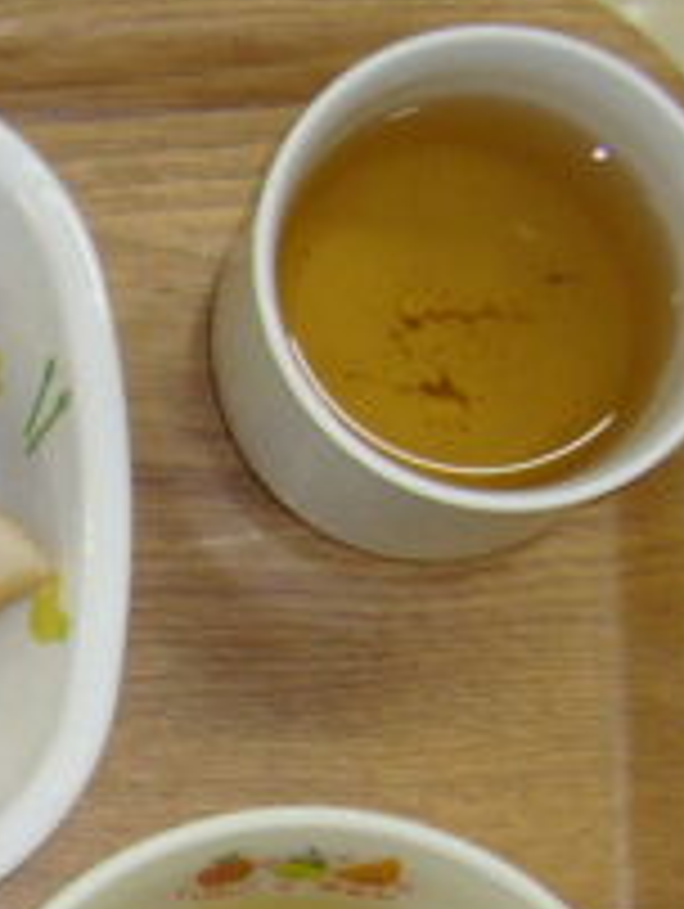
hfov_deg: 10.7
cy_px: 828
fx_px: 3497
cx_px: -410
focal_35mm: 133
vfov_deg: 14.6
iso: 100
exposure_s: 1/60
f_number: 2.8
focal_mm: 5.8
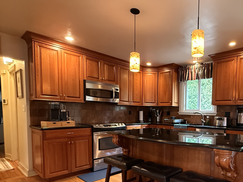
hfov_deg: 68.8
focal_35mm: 24
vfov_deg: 55.4
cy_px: 125
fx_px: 168
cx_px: 169
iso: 800
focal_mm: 2.22
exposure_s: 1/60
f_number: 2.2
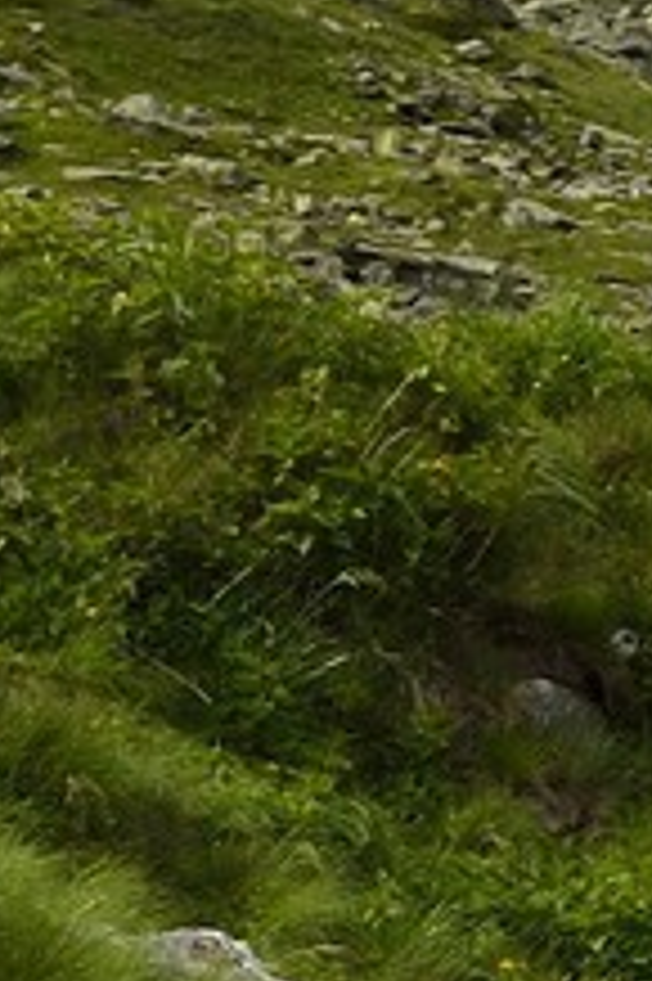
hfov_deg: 6.1
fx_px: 4789
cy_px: 328
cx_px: 2864
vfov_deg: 11.7
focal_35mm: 176
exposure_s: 1/200
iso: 200
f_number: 13
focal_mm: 24
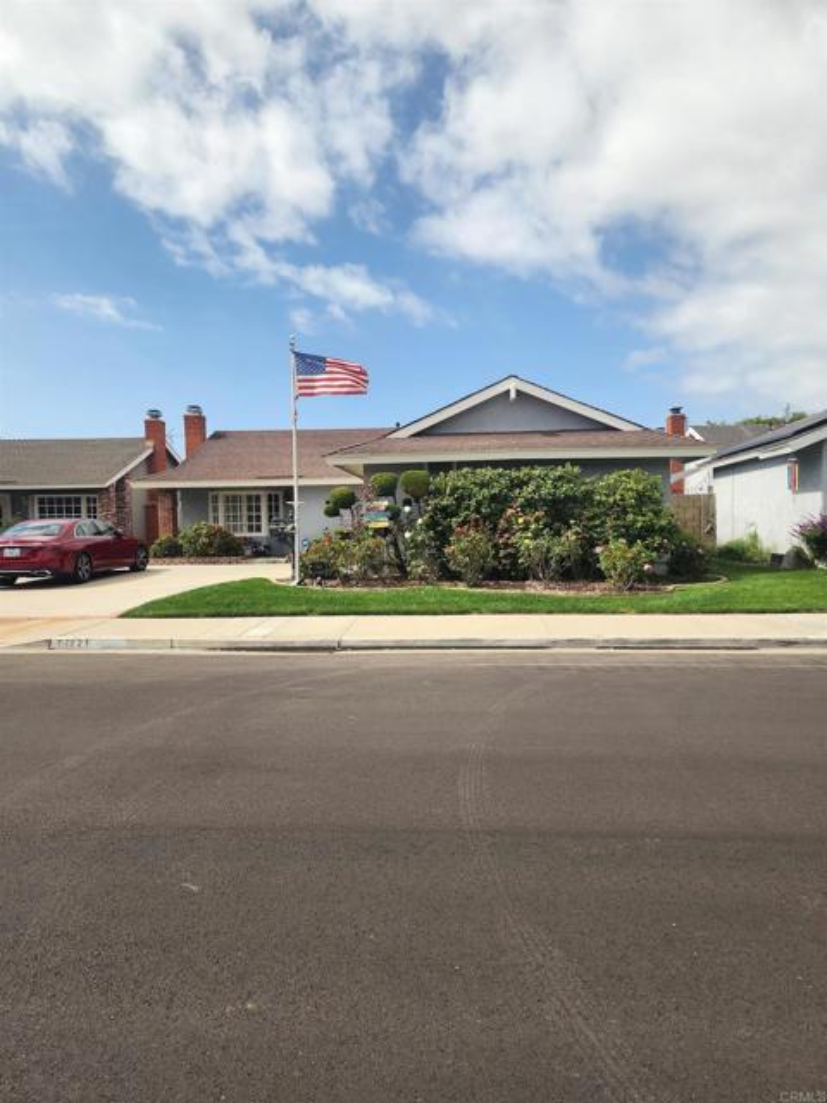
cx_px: 414
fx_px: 733
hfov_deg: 58.9
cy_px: 552
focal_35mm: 23
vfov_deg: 73.9
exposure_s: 1/1041
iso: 12
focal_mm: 6.4
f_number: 1.8
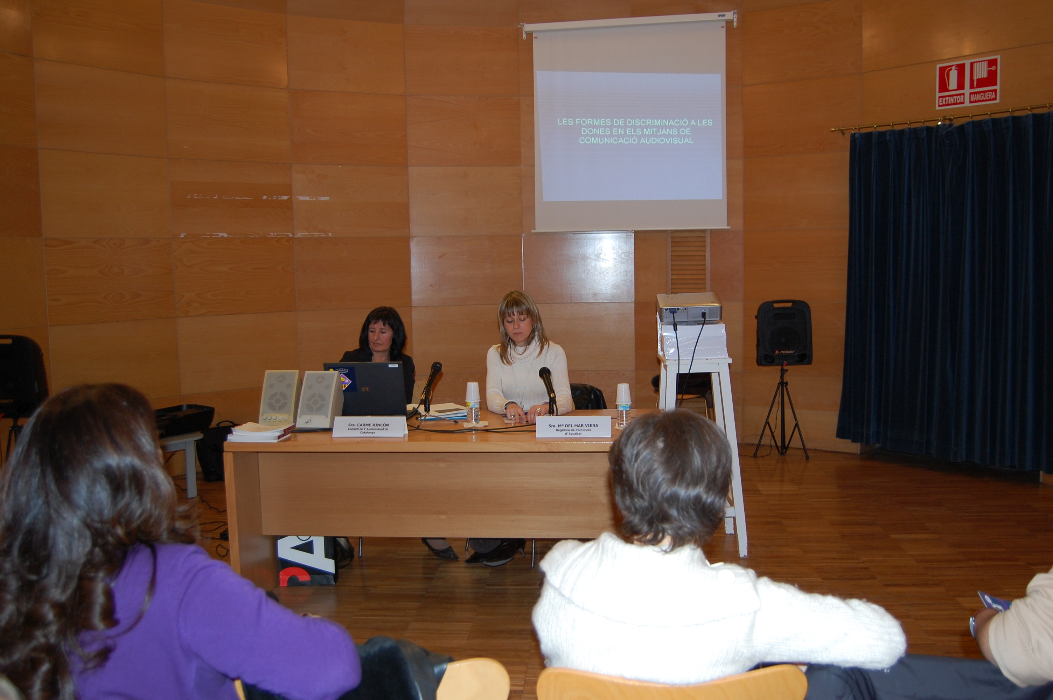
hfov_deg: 62.0
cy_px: 350
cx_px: 526
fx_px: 877
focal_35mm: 30
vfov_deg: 43.5
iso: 400
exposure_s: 1/60
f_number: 3.8
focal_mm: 20
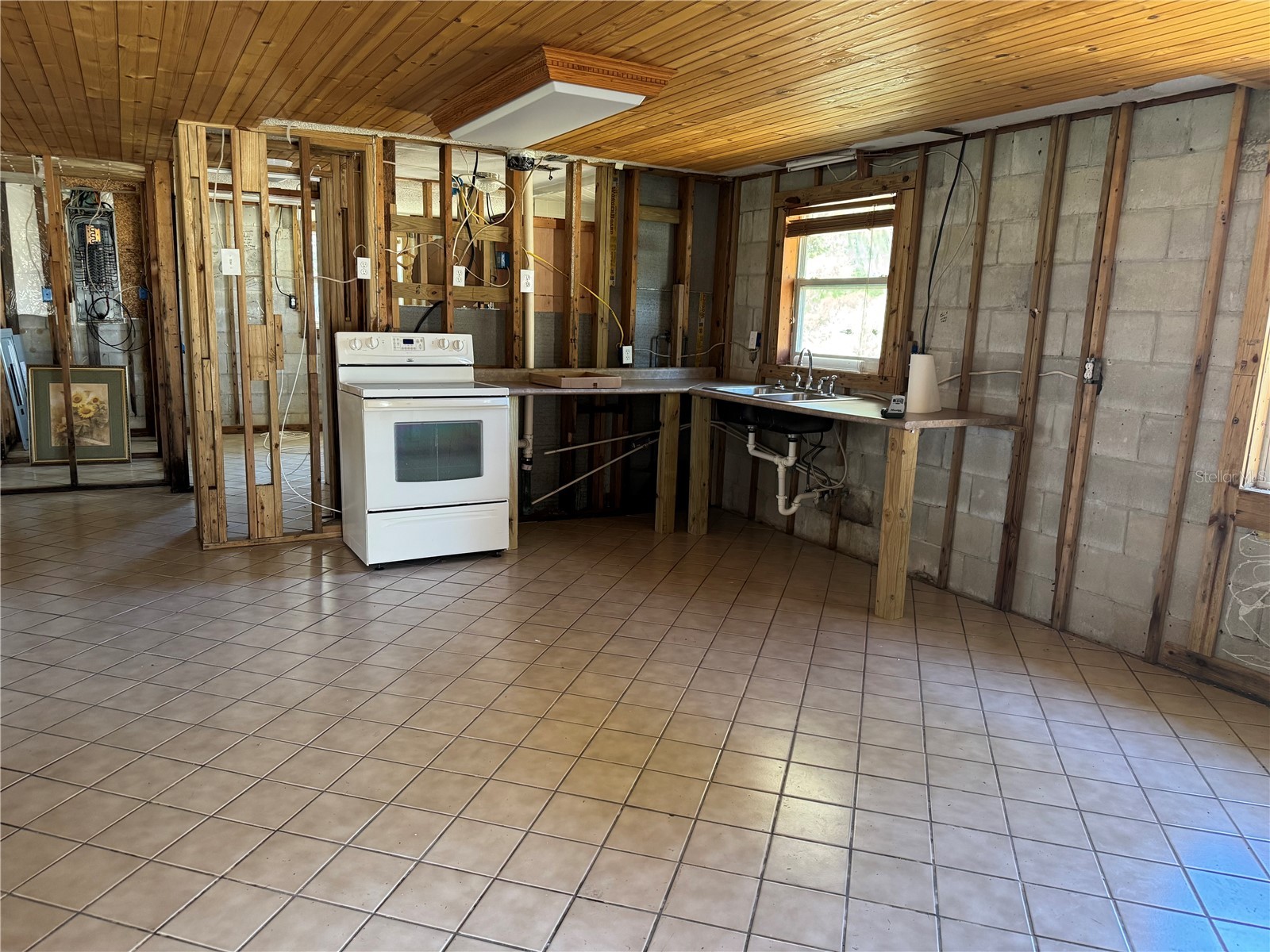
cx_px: 635
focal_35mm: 24
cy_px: 476
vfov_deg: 56.8
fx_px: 881
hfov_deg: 71.6
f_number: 1.78
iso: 400
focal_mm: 6.76
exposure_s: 1/60
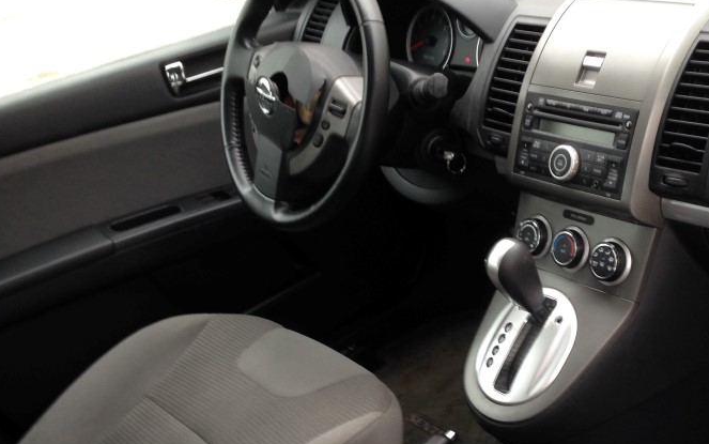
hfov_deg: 37.1
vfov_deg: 24.0
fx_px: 1044
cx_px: 468
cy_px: 270
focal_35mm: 54
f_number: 2.4
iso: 50
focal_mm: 4.12
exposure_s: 1/24
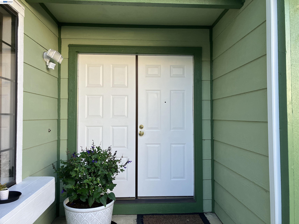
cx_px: 150
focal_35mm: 28
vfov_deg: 49.7
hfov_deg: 63.4
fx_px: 242
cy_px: 112
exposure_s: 1/121
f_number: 1.8
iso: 40
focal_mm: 3.99
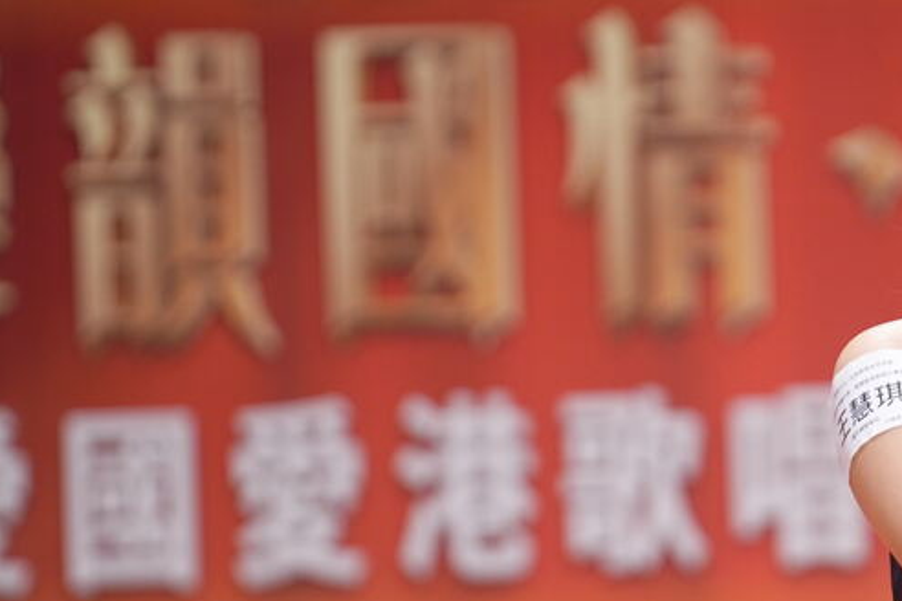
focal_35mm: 562
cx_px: 849
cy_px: 345
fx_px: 14080
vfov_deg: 2.4
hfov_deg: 3.7
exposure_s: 1/200
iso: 640
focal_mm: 180
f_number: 2.8
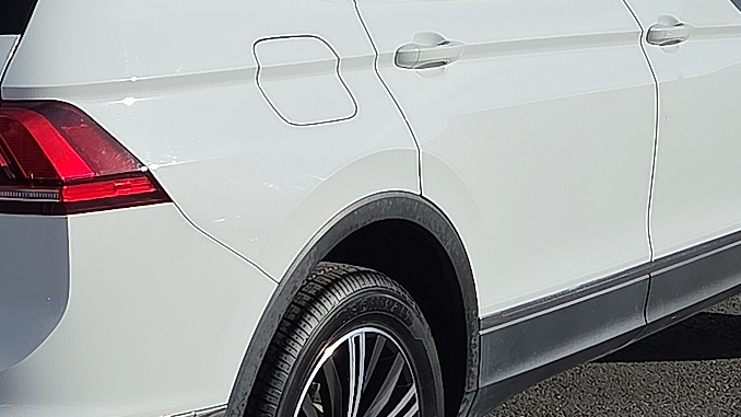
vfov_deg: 11.2
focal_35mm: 108
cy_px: 147
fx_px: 2122
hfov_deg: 19.6
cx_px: 138
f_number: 1.8
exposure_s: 1/10000
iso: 61
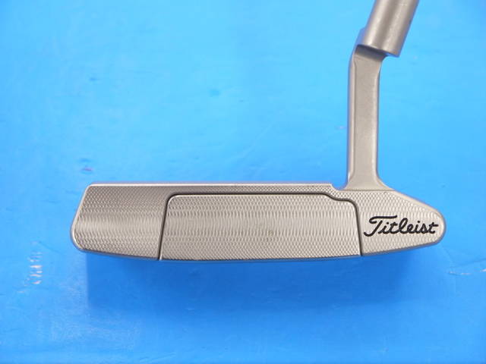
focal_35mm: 72
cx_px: 243
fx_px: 1011
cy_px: 182
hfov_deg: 27.0
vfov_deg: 20.4
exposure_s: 1/100
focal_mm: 36
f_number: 5.3
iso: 800
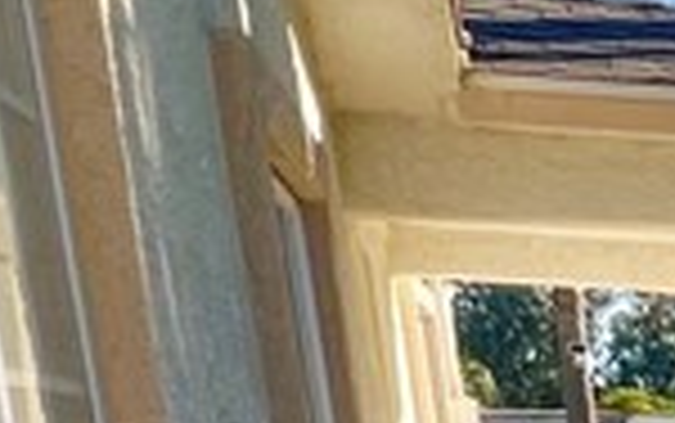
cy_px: 810
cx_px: 1863
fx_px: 1731
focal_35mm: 94
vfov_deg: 12.5
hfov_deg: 12.6
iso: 32
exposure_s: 1/273
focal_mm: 1.57
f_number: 1.8
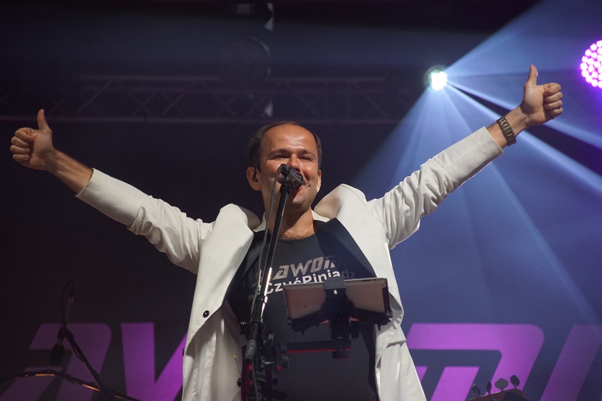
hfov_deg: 11.4
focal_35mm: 180
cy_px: 200
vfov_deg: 7.6
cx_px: 301
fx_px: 3010
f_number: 5.6
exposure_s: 1/200
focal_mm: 120
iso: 800
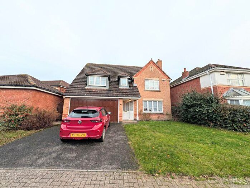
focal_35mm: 12
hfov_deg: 110.5
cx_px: 125
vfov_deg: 94.6
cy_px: 94
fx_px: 87
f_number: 1.7
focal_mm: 2.02
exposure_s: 1/501
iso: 88
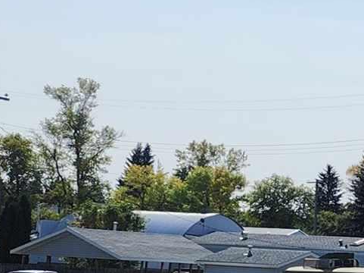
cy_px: 202
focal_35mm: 147
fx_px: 1545
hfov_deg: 10.4
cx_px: 1024
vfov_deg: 10.1
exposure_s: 1/4054
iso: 25
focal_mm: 5.54
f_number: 1.8
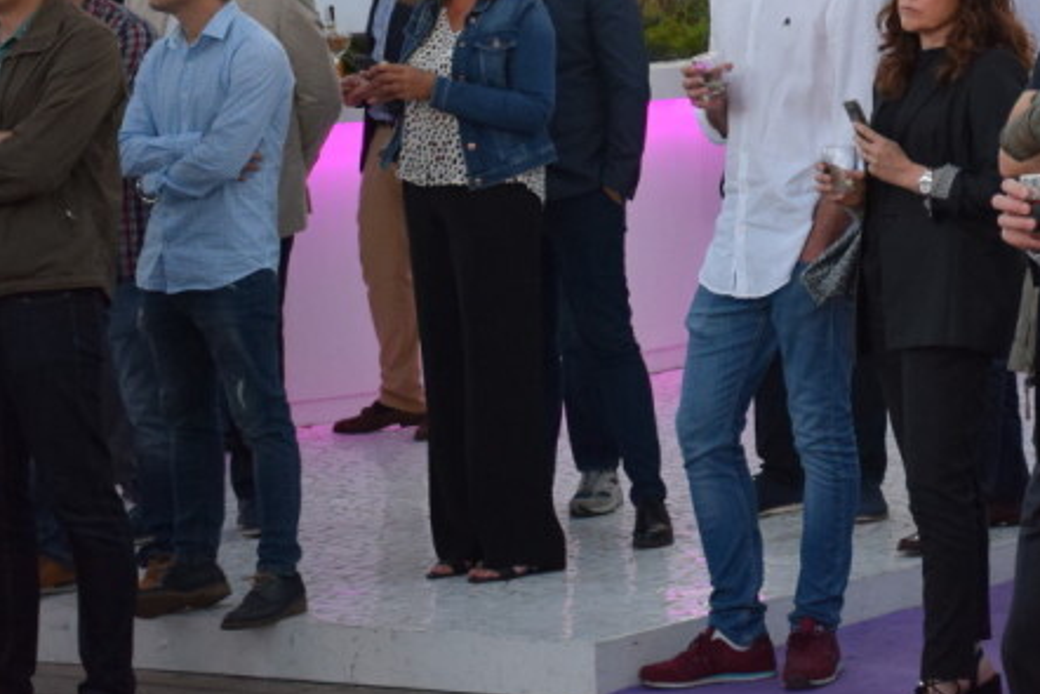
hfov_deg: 15.1
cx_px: 1165
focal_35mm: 132
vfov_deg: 10.3
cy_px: 25
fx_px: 3814
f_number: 4.2
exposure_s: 1/500
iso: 1000
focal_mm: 38
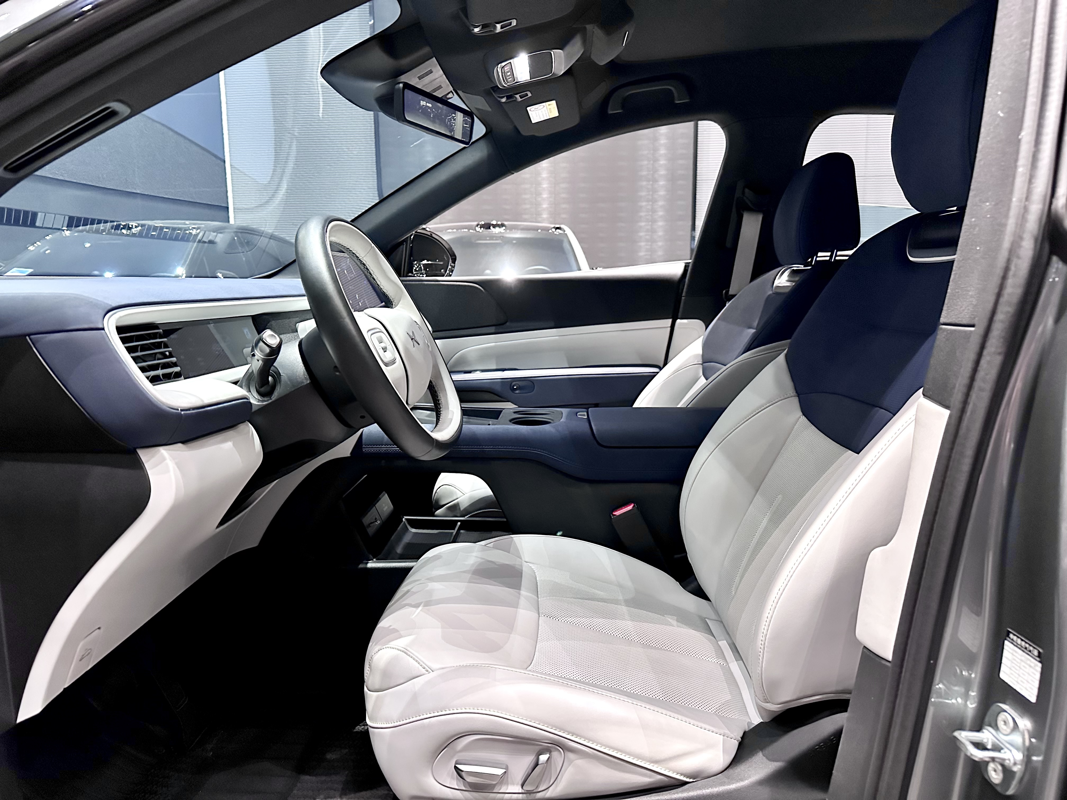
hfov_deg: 71.6
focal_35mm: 24
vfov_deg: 56.8
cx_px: 534
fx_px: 740
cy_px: 400
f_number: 1.78
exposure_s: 1/50
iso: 800
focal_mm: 6.86
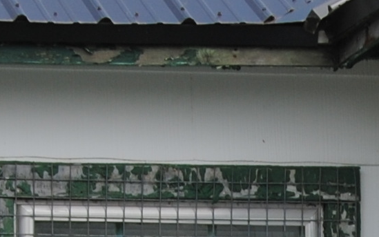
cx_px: 556
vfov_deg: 3.1
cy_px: 685
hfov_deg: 5.1
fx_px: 4234
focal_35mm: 410
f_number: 8
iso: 100
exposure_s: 1/250
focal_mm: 38
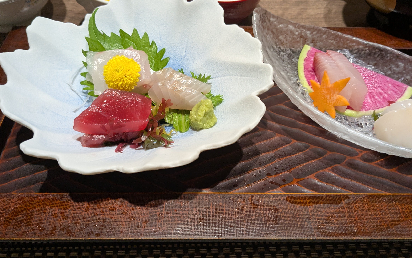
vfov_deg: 39.4
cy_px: 115
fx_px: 359
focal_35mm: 32
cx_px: 204
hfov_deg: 59.7
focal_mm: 4.38
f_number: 1.73
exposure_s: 1/99.9
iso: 170
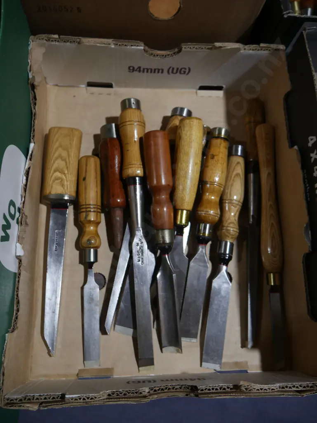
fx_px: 342
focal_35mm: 28
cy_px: 212
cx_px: 158
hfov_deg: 49.8
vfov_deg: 63.4
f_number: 3.5
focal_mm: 14
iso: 200
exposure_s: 1/100
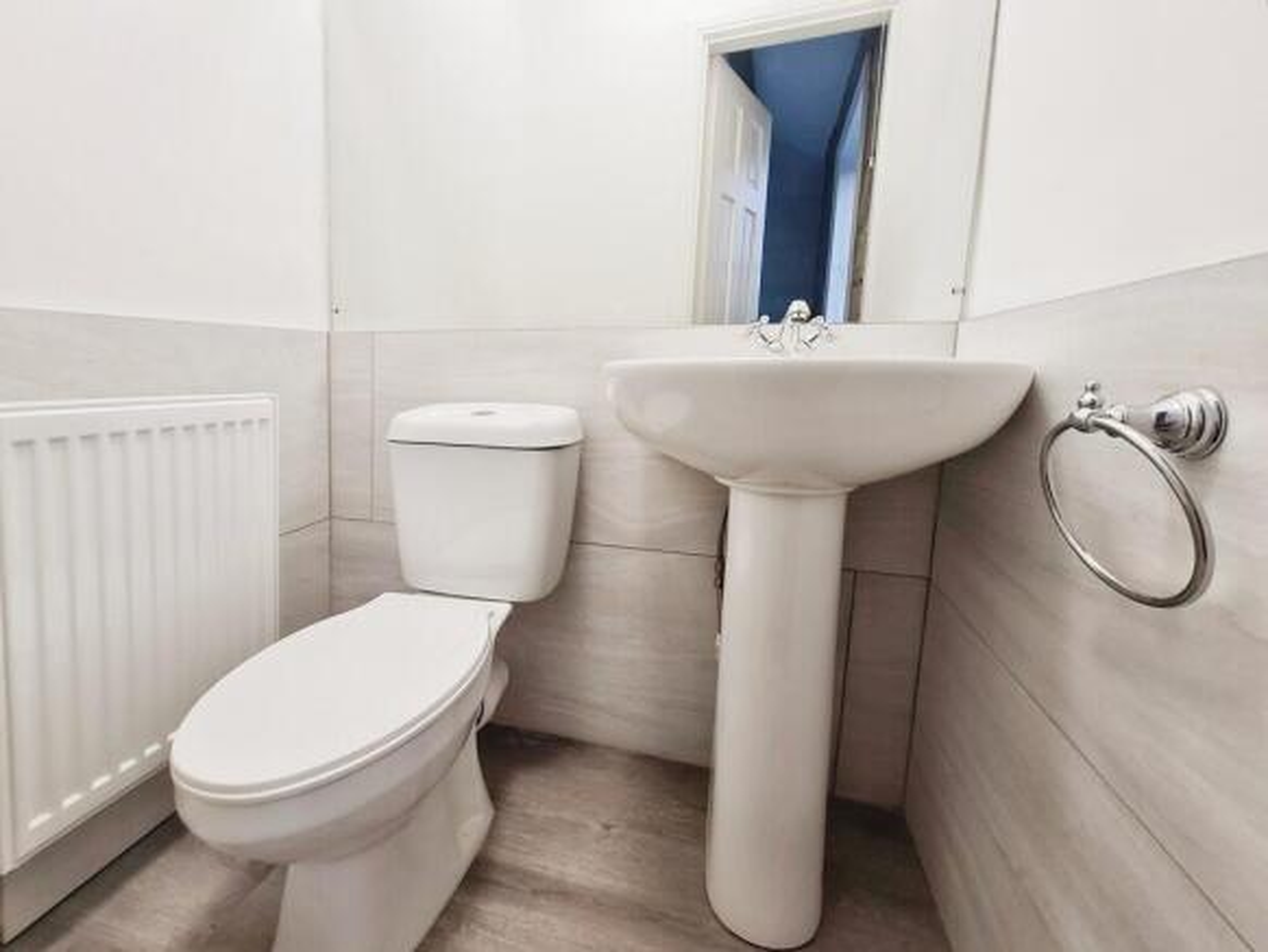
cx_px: 634
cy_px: 476
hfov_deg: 106.2
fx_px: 476
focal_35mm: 13
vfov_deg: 90.0
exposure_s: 1/50
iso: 100
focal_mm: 1.74
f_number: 2.2
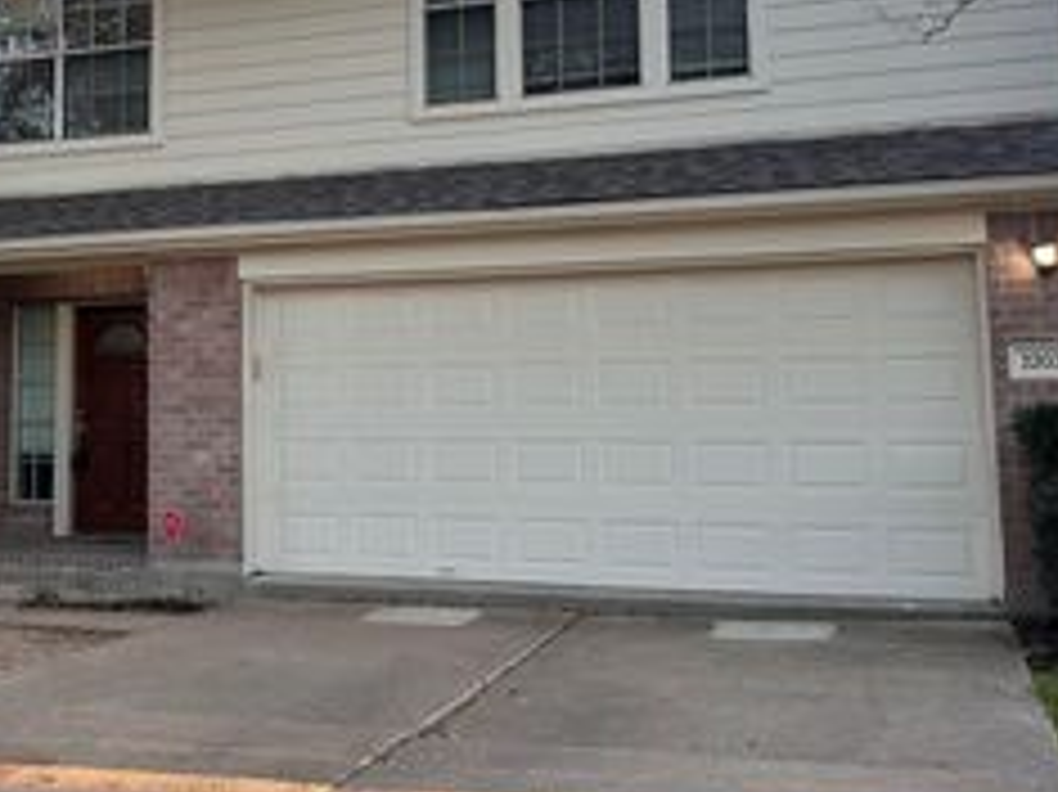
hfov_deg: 36.2
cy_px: 245
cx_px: 212
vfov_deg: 28.3
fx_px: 1558
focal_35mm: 51
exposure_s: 1/171
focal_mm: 6.86
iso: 64
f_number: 1.78
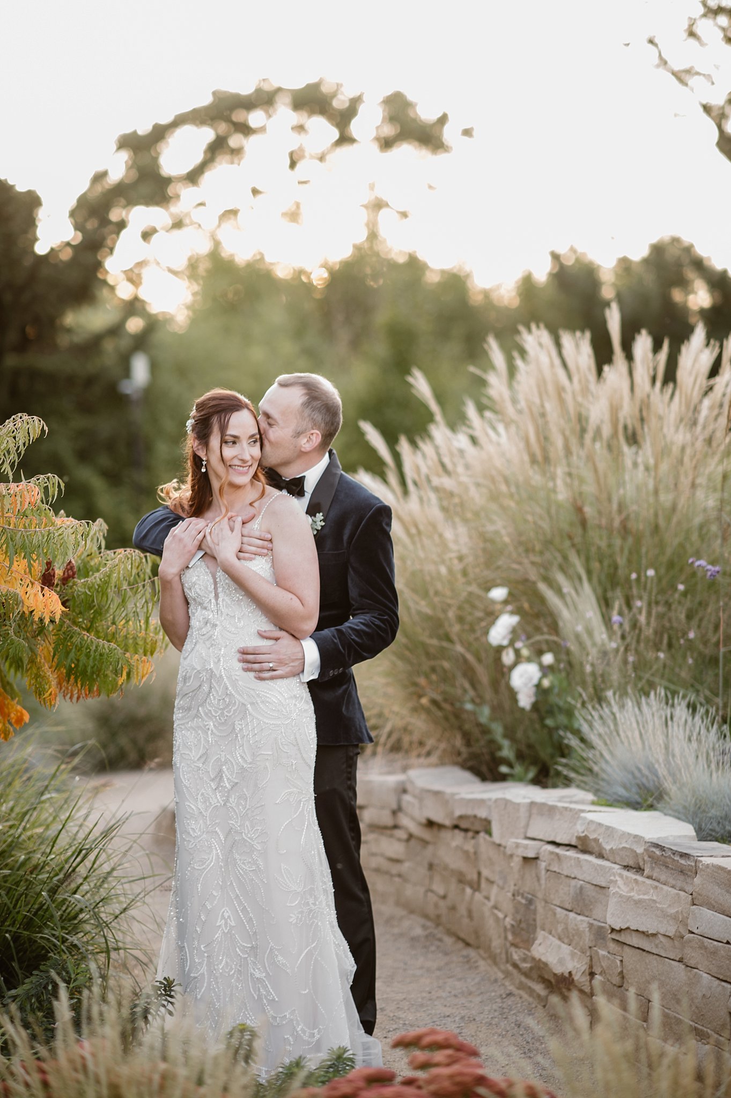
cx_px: 366
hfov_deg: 16.1
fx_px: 2592
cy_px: 549
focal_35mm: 85
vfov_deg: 23.9
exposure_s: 1/250
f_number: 1.8
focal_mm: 85
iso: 500
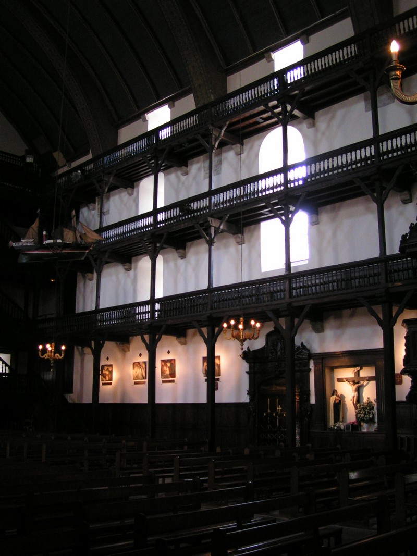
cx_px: 208
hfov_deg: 37.7
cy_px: 278
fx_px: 610
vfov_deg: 49.0
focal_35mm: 38
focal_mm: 5.8
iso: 200
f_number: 2.8
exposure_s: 1/15
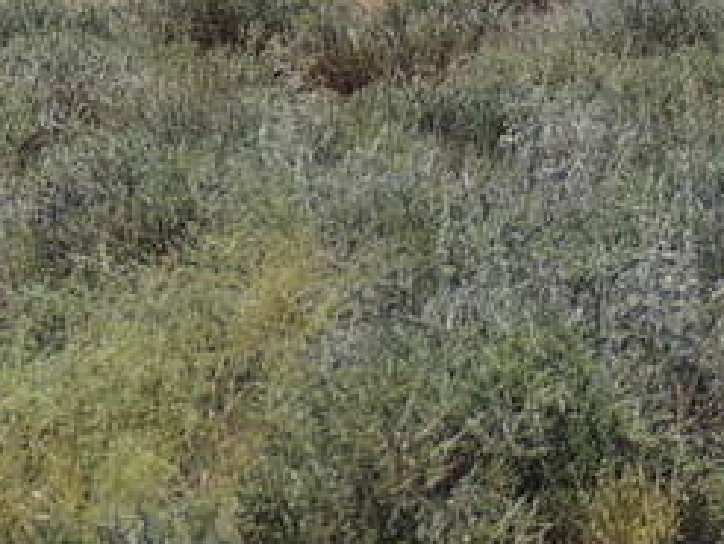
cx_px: -1127
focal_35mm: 753
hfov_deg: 2.6
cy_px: -838
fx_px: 15765
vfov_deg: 2.0
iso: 100
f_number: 4.4
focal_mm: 25.8
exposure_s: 1/800
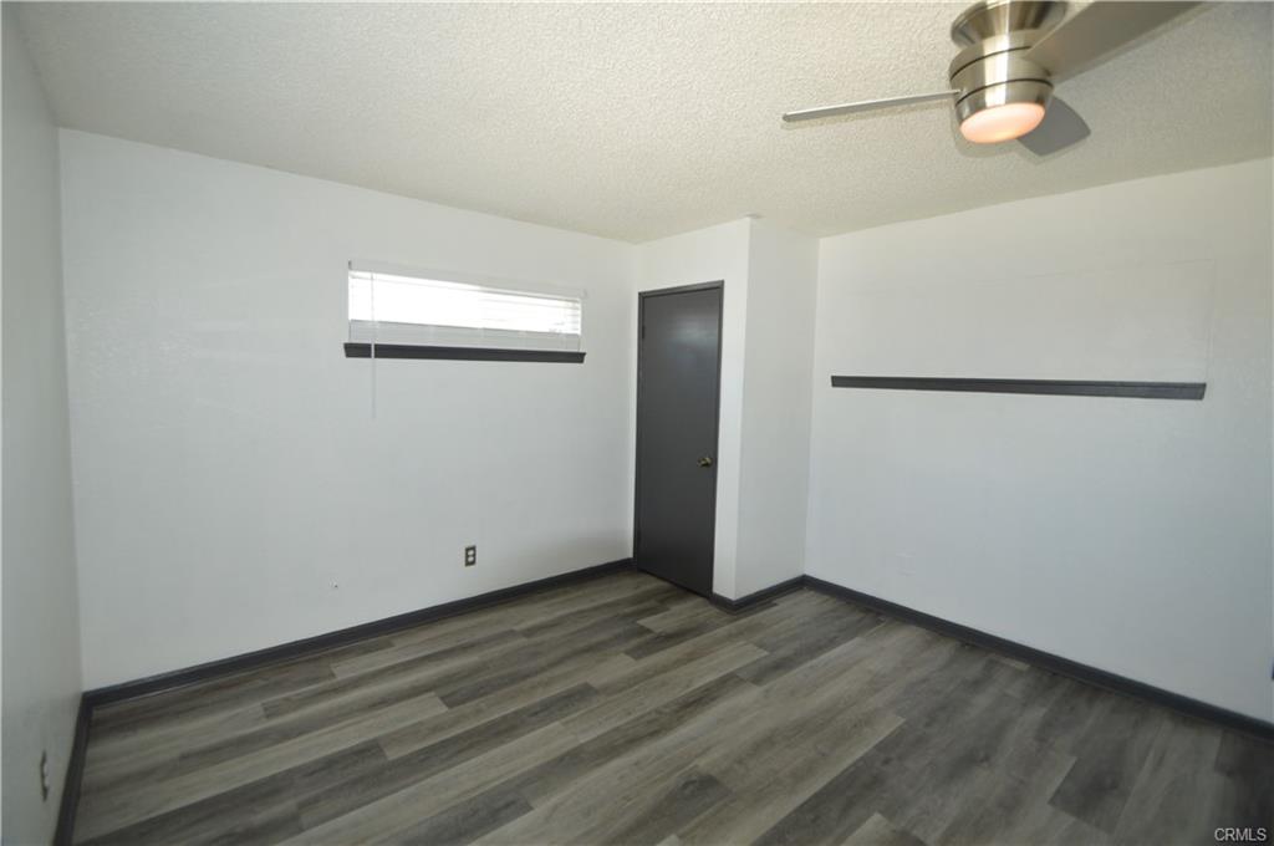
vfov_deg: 77.2
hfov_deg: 100.5
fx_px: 530
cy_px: 423
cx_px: 637
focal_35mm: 15
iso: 400
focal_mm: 10
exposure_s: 1/60
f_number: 3.5
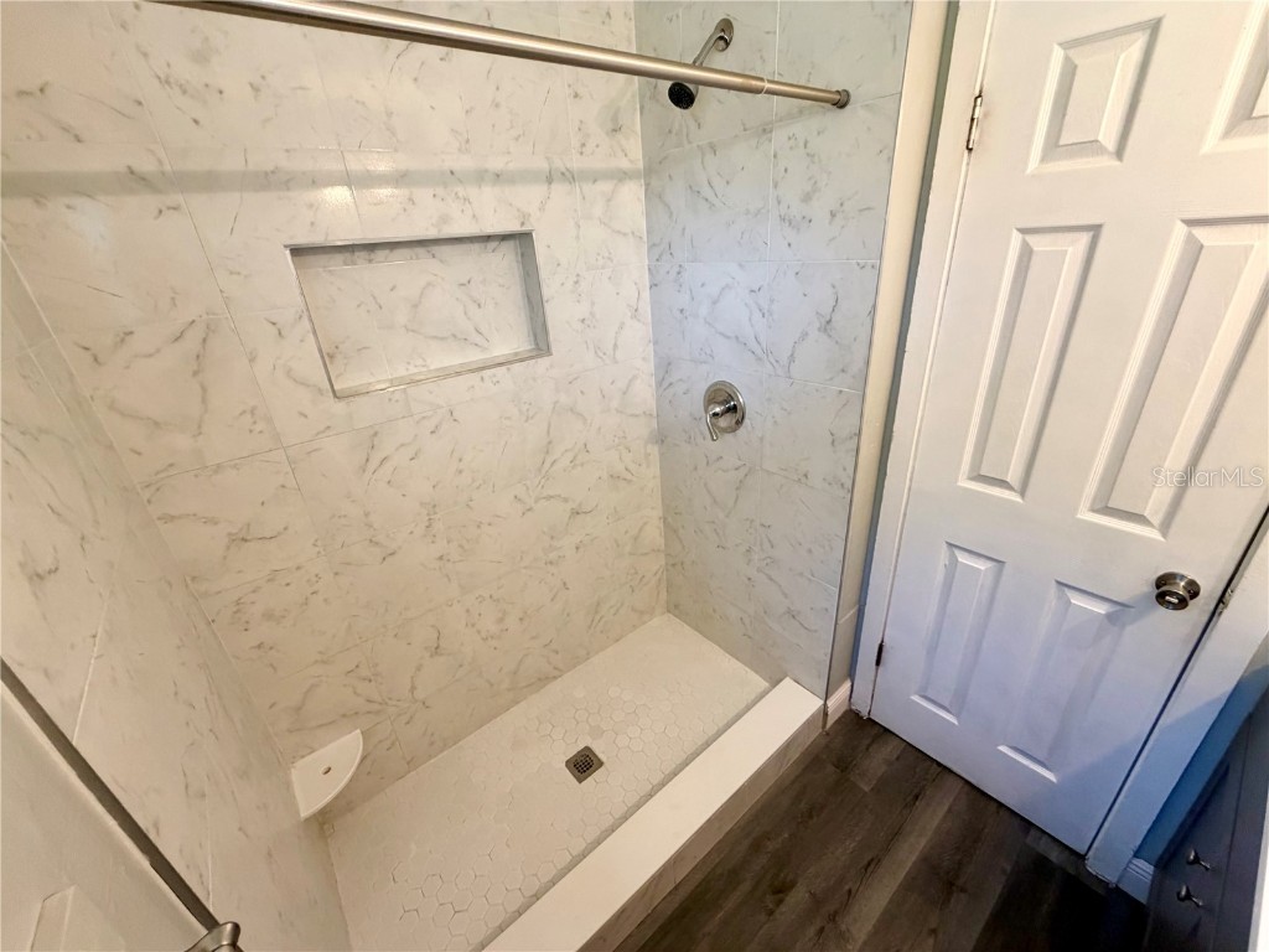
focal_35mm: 14
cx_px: 634
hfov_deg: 102.1
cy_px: 476
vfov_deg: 85.7
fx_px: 513
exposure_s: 1/120
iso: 250
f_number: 2.2
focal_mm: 2.22
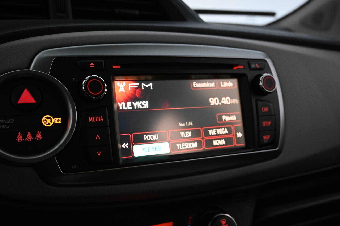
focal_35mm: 38
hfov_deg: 51.3
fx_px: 354
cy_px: 113
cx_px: 170
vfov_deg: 35.5
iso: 1600
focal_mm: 25
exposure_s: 1/40
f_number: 4.2
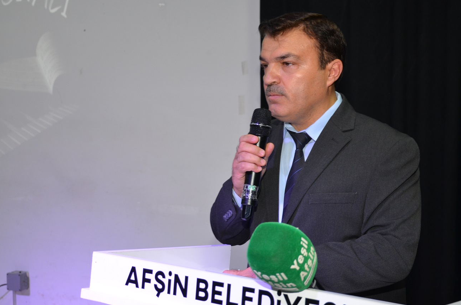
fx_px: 664
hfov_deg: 38.2
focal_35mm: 52
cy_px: 158
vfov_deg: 25.9
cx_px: 253
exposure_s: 1/60
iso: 640
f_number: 4
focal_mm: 30
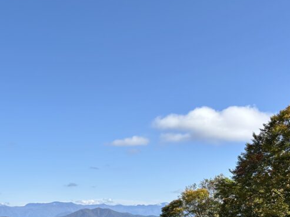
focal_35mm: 54
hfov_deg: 34.6
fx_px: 453
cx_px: 66
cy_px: 207
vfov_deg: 25.9
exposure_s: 1/3106
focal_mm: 5.96
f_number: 1.6
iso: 50
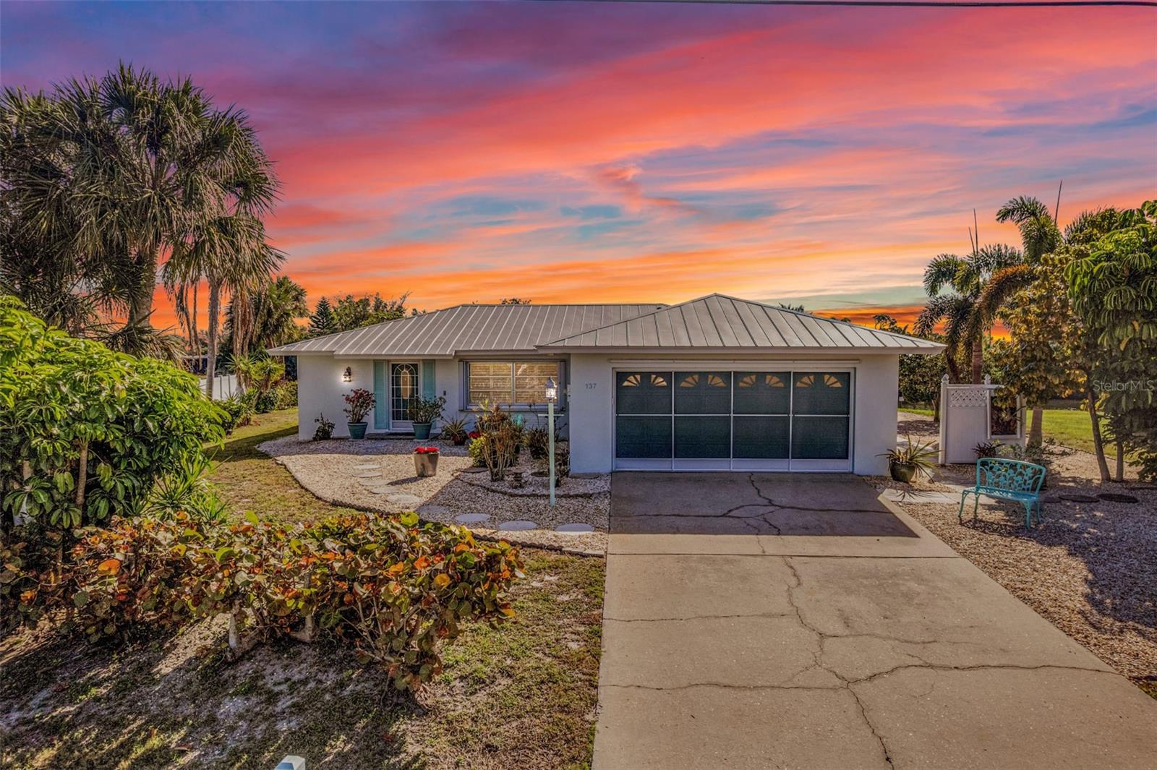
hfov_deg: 78.6
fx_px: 707
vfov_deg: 57.2
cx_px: 578
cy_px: 385
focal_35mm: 22
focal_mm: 8.38
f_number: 2.8
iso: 100
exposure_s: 1/3000
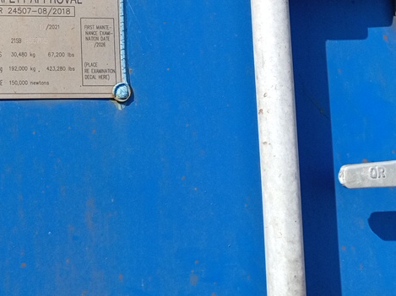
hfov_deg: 30.4
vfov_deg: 23.5
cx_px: 1
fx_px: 674
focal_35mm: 59
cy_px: -17
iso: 100
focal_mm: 4.05
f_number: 1.8
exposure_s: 1/312
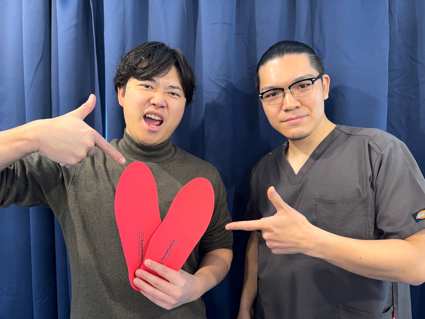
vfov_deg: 56.8
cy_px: 160
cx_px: 212
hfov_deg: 71.6
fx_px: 295
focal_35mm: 24
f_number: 1.78
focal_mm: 6.76
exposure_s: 1/50
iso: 200
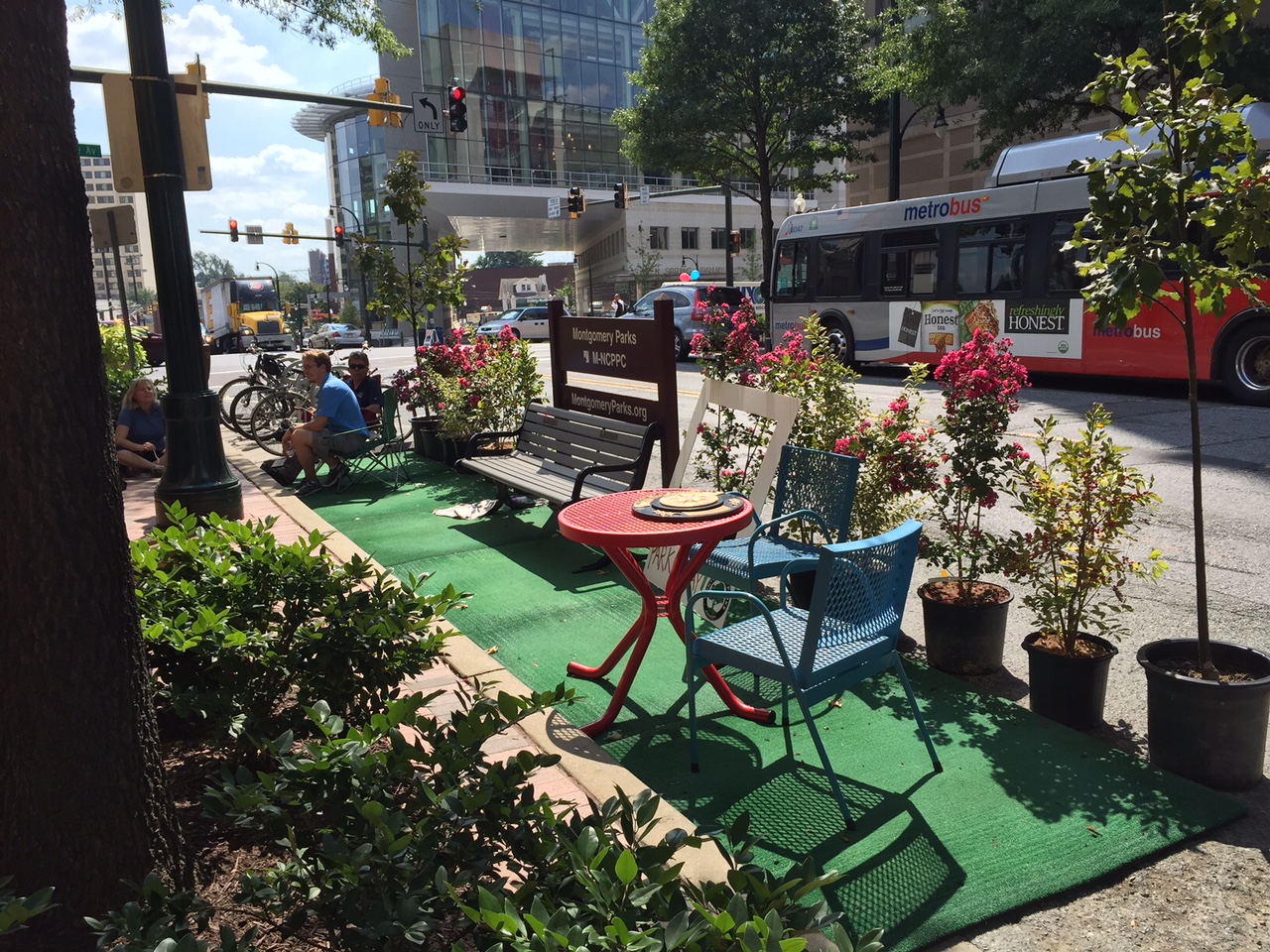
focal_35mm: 29
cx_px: 635
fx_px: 1064
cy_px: 476
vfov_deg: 48.2
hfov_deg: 61.7
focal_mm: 4.15
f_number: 2.2
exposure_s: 1/1276
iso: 32
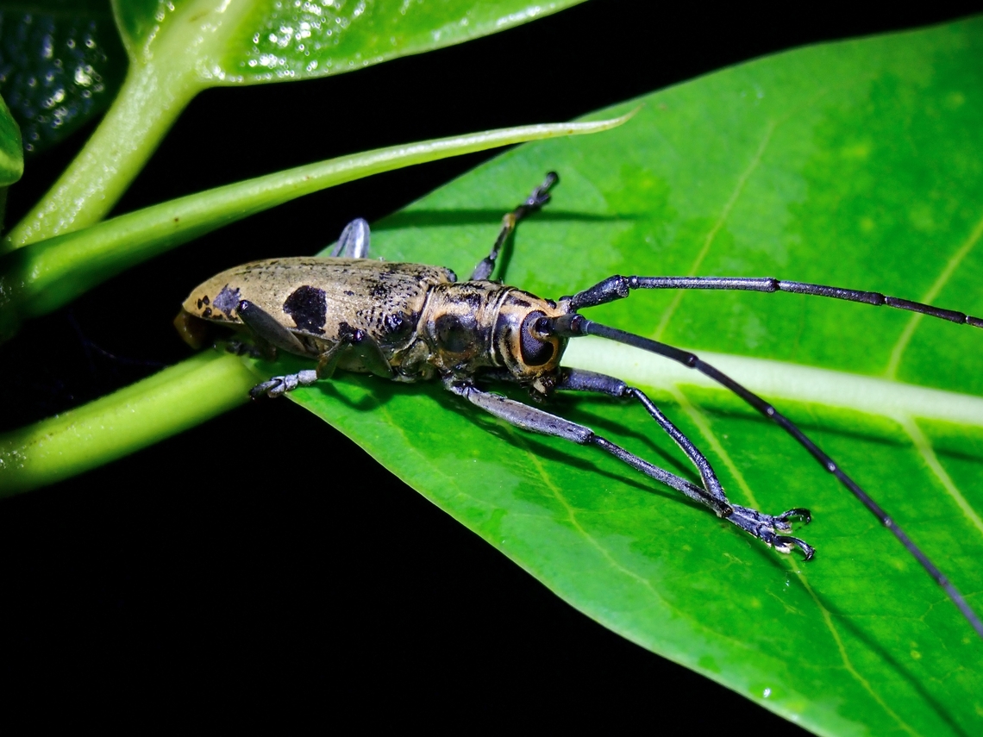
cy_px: 368
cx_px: 492
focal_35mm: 100
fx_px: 2840
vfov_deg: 14.8
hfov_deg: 19.6
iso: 200
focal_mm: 18
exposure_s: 1/200
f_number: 6.3
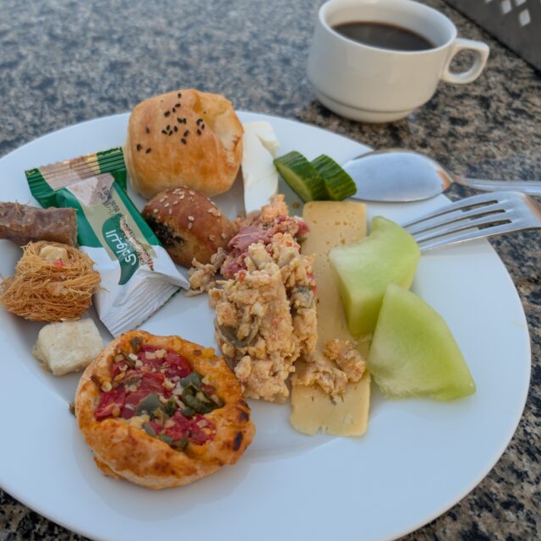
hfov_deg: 47.0
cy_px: 300
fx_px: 601
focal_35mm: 34
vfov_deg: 48.4
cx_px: 150
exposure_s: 1/132
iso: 23
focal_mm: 6.9
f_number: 1.68
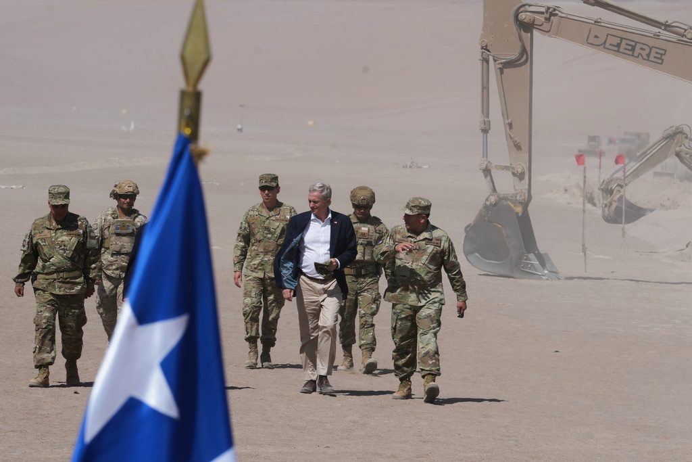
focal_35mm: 300
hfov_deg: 6.9
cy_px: 231
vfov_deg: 4.6
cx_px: 346
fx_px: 5767
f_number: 14
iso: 400
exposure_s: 1/800
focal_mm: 200
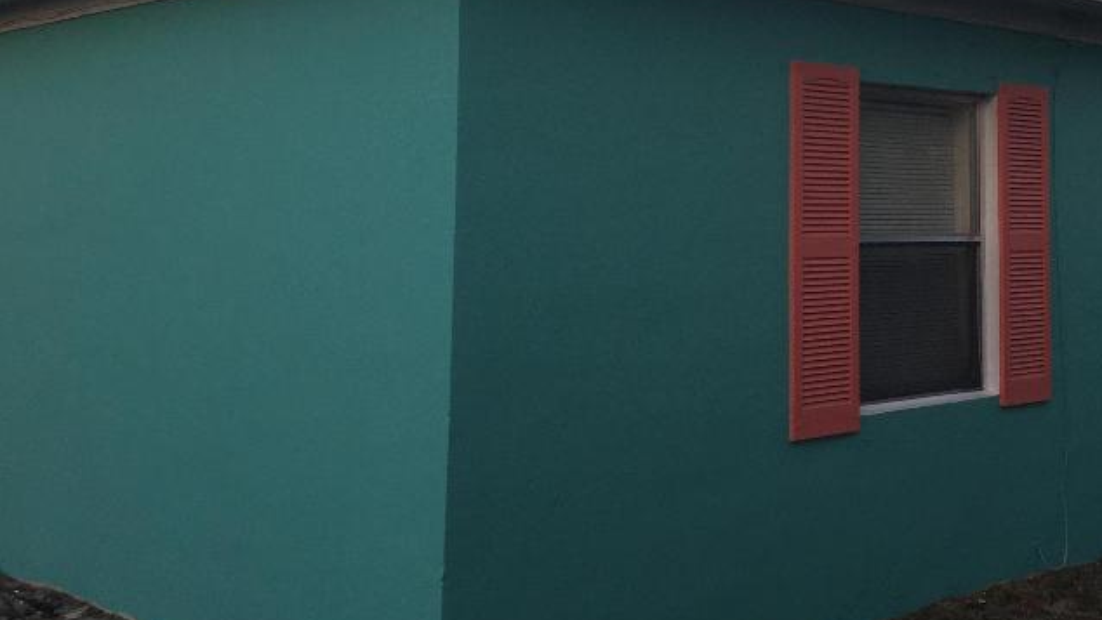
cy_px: 118
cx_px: 833
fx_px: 1491
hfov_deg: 39.4
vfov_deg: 23.2
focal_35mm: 51
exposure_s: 1/273
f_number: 2.2
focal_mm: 4.15
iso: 32
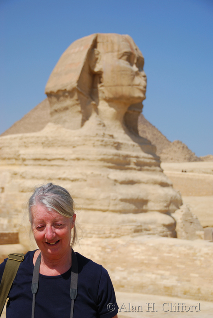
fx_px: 505
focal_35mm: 57
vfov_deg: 35.0
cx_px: 106
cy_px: 159
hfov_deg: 23.8
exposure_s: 1/1000
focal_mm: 38
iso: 100
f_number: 4.5
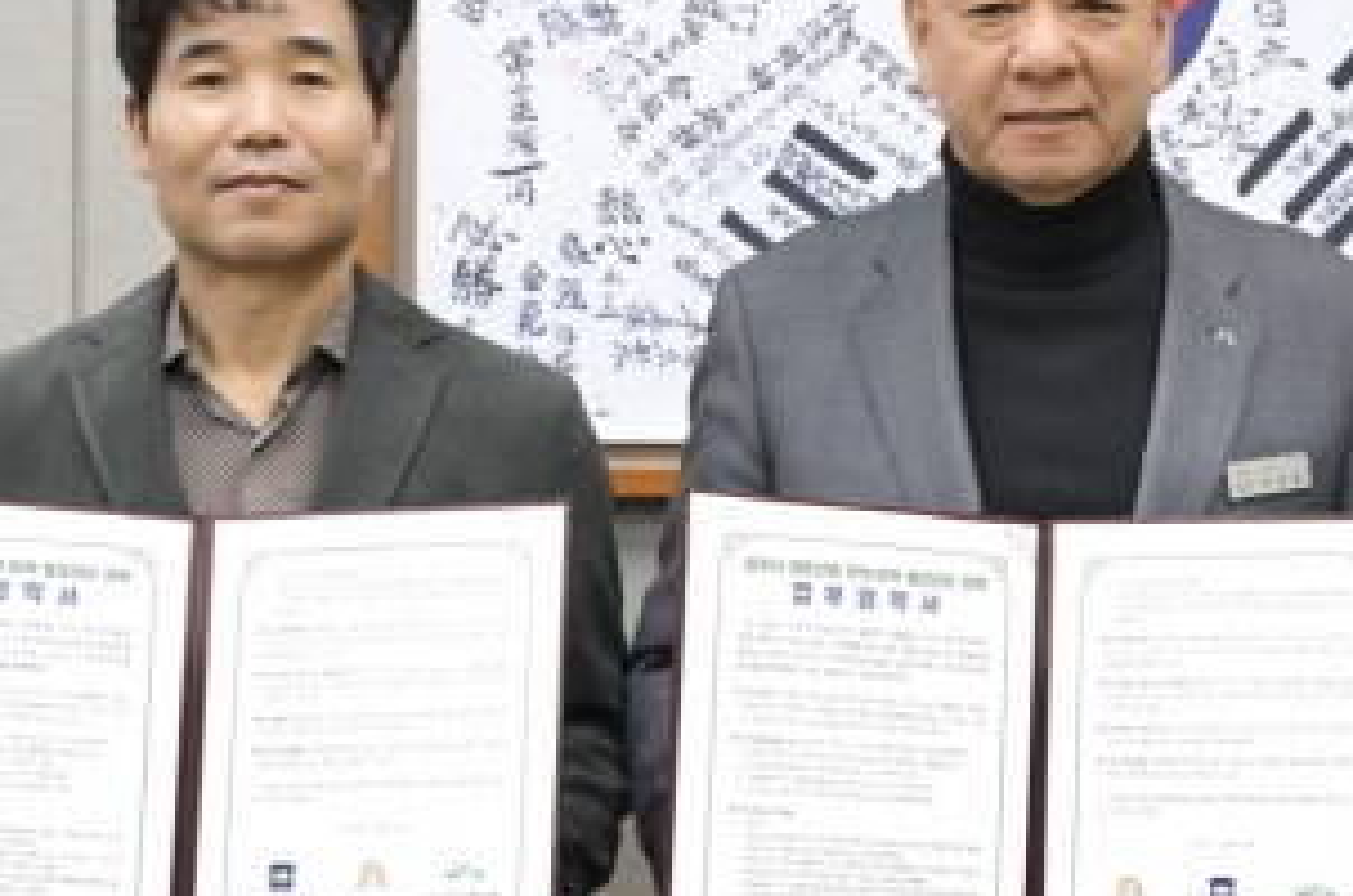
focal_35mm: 85
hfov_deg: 23.7
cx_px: 1042
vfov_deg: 16.0
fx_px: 3188
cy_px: 475
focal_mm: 40
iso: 2000
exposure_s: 1/250
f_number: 4
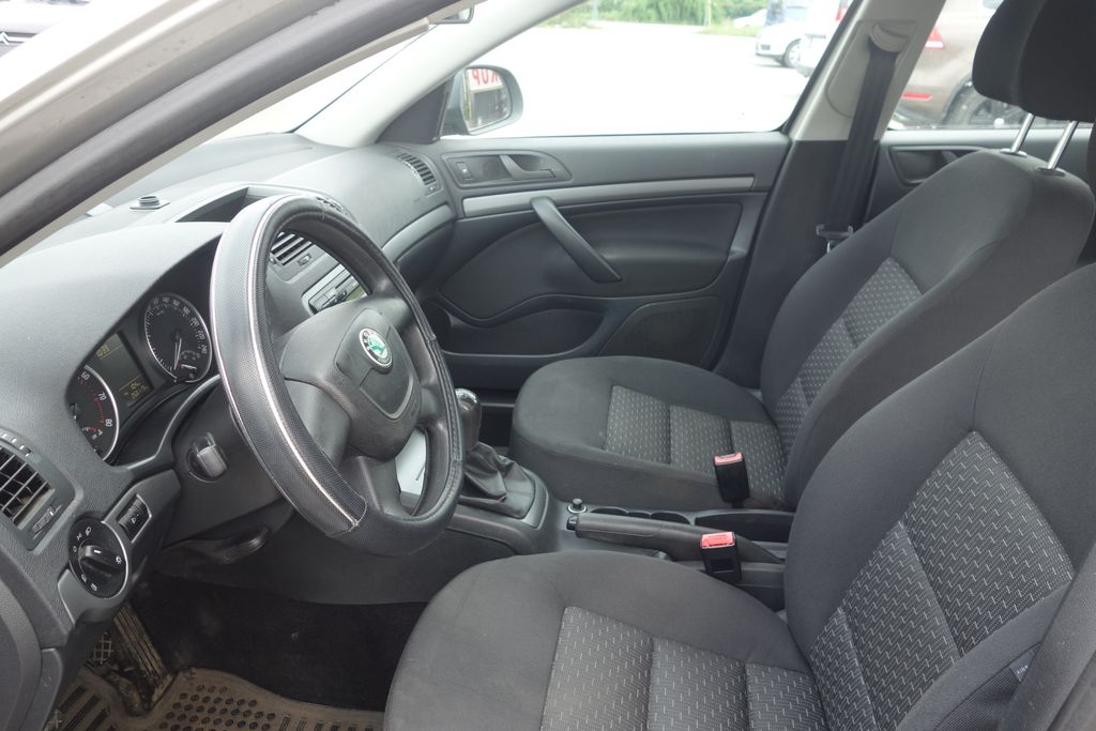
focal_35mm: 28
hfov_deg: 65.5
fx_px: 853
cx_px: 548
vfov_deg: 46.4
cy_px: 366
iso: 125
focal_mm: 10.4
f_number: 4
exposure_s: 1/60
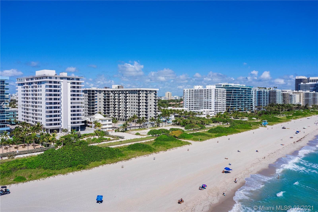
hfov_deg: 65.5
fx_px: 247
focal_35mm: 28
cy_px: 106
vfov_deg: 46.4
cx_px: 159
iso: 100
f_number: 5.6
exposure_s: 1/120
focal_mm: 10.26
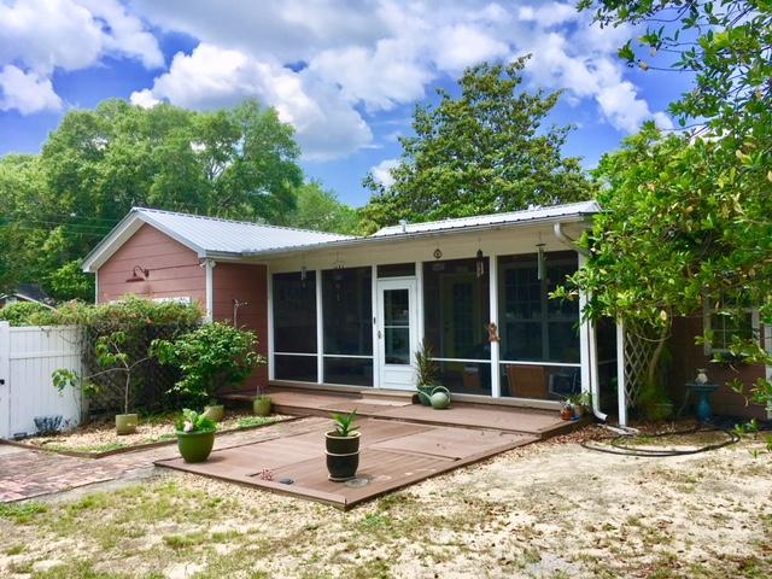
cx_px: 386
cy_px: 290
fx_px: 647
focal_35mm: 29
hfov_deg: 61.7
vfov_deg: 48.2
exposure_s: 1/1748
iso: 25
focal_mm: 4.15
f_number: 2.2
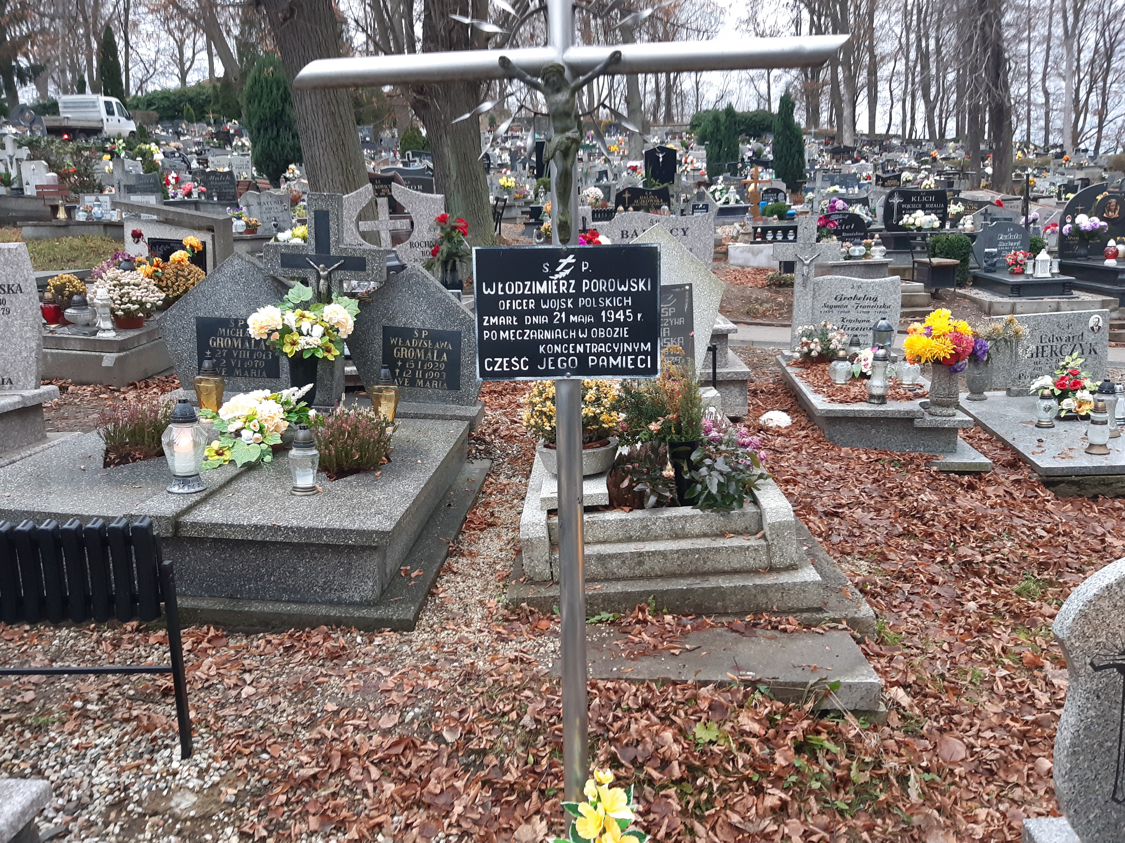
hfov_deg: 61.7
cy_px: 435
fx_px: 942
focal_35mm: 29
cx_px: 548
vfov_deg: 48.2
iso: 160
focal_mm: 3.92
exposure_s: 1/50
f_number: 1.7
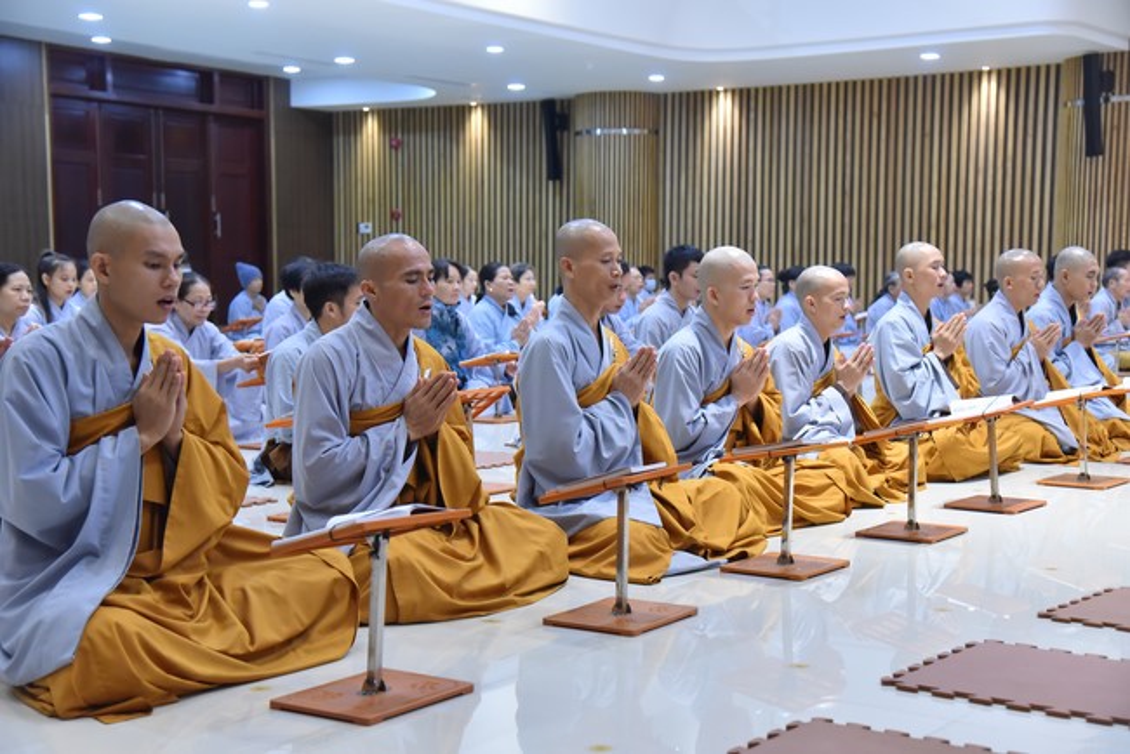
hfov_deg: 36.2
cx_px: 565
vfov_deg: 24.6
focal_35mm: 55
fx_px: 1727
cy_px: 377
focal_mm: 55
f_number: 5
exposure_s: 1/125
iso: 3200
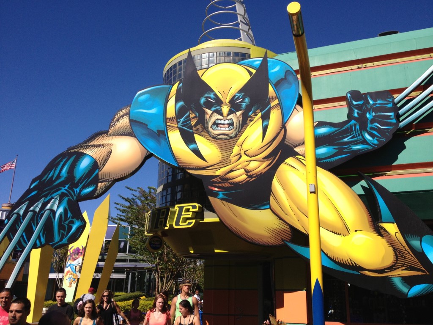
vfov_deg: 40.7
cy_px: 162
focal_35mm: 35
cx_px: 216
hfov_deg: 52.6
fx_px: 438
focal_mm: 4.28
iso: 50
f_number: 2.4
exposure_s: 1/2304
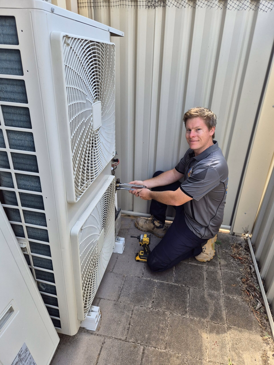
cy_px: 182
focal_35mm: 23
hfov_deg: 58.9
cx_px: 137
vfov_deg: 73.9
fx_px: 243
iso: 32
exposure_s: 1/180
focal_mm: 5.4
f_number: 1.8
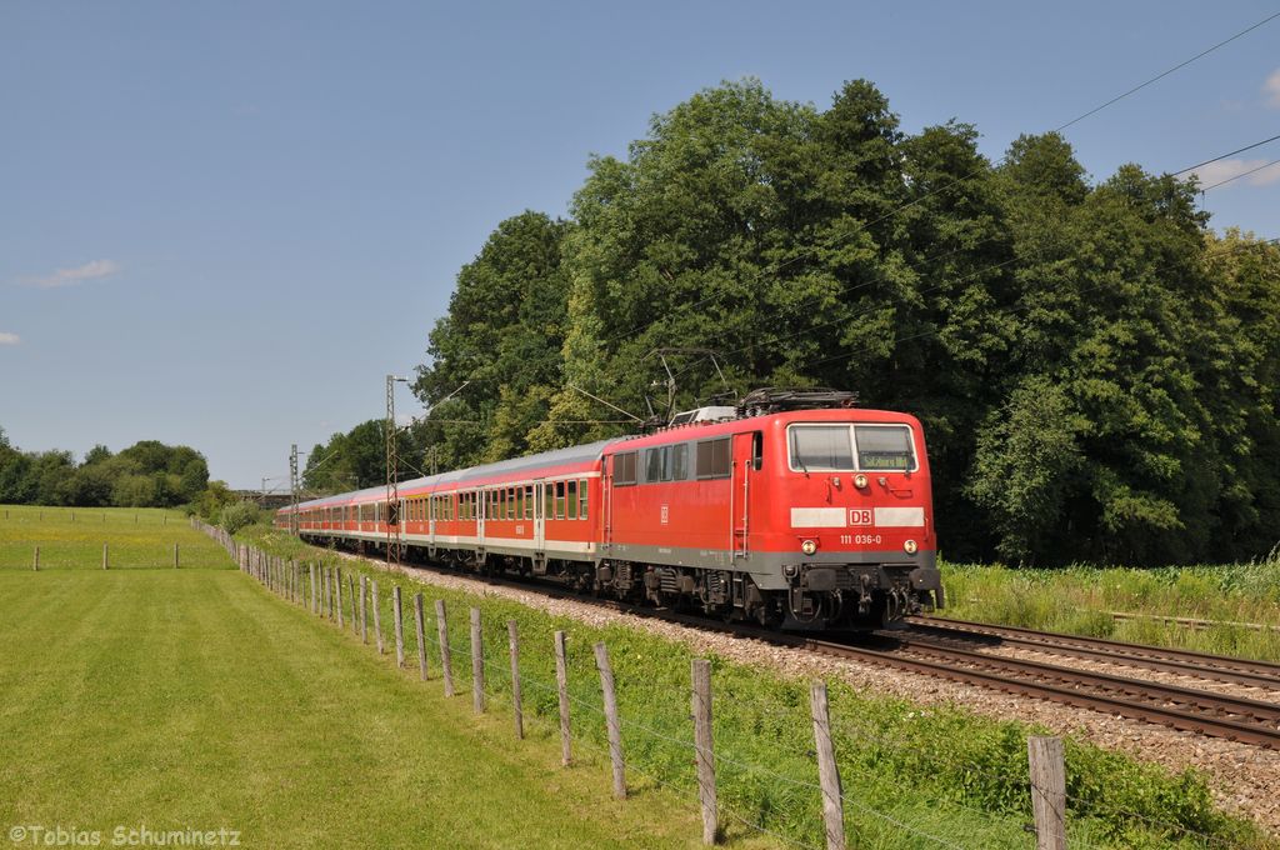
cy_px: 425
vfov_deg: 23.7
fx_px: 2024
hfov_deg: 35.1
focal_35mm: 57
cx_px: 640
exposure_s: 1/640
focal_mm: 38
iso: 250
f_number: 9
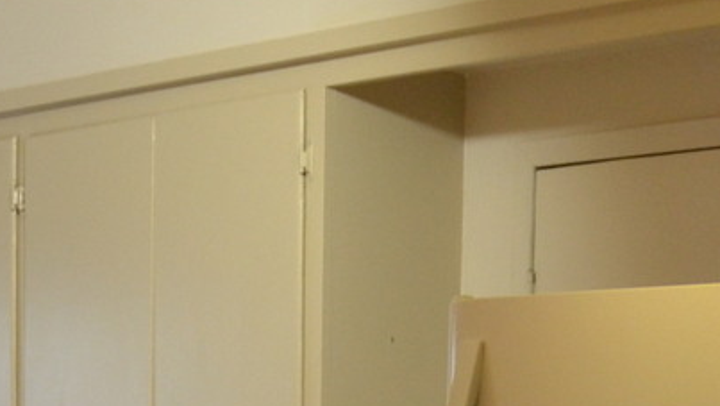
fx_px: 2674
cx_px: 363
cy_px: 1044
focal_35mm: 140
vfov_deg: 7.9
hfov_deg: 15.3
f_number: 3.5
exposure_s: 1/30
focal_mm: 18
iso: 720
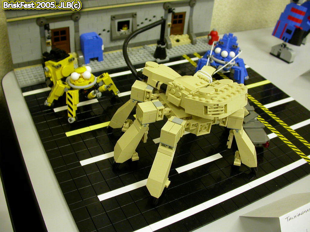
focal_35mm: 38
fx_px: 340
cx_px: 155
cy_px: 116
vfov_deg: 37.7
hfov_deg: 49.0
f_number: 2.6
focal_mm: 7.85
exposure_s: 1/12.3
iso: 100
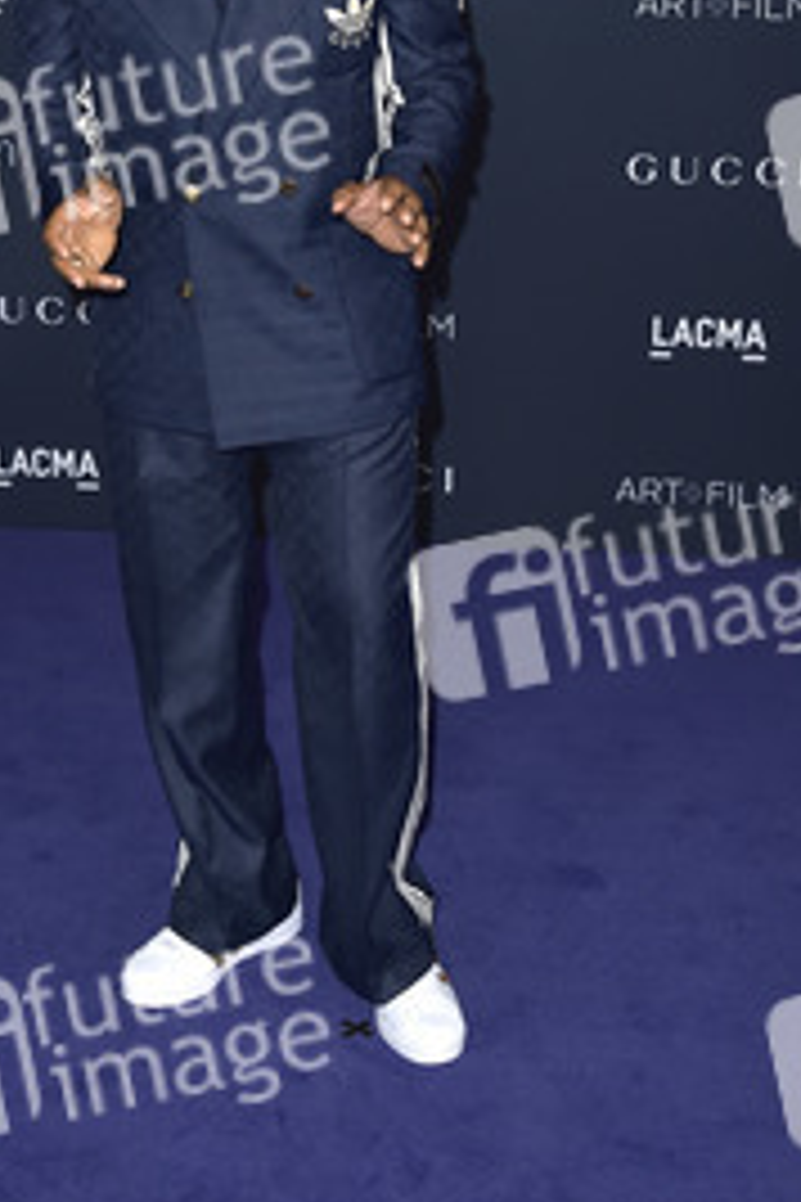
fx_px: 2102
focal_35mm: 63
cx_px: 232
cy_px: 369
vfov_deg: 31.6
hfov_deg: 21.4
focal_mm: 42
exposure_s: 1/250
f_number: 6.3
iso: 500
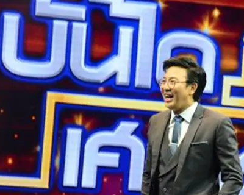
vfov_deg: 4.9
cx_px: 184
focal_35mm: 318
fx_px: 2296
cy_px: 118
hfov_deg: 6.1
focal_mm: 116
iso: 5000
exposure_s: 1/200
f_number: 5.6
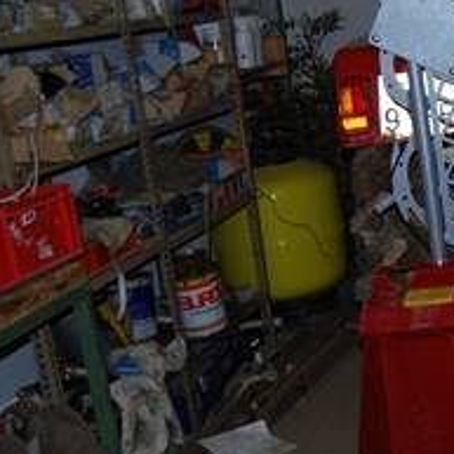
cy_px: 241
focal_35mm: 76
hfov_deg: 21.0
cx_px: 565
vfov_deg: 22.7
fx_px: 1129
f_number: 3.8
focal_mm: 23
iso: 200
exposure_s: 1/60
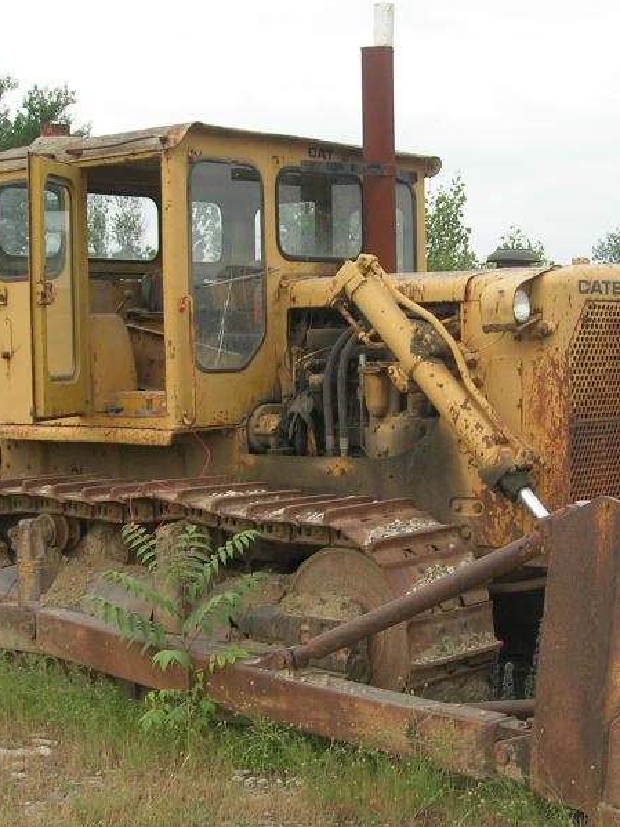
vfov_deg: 29.7
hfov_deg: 22.4
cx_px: 468
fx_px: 1553
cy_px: 509
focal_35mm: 65
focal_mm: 7.8
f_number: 4.8
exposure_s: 1/170
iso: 64
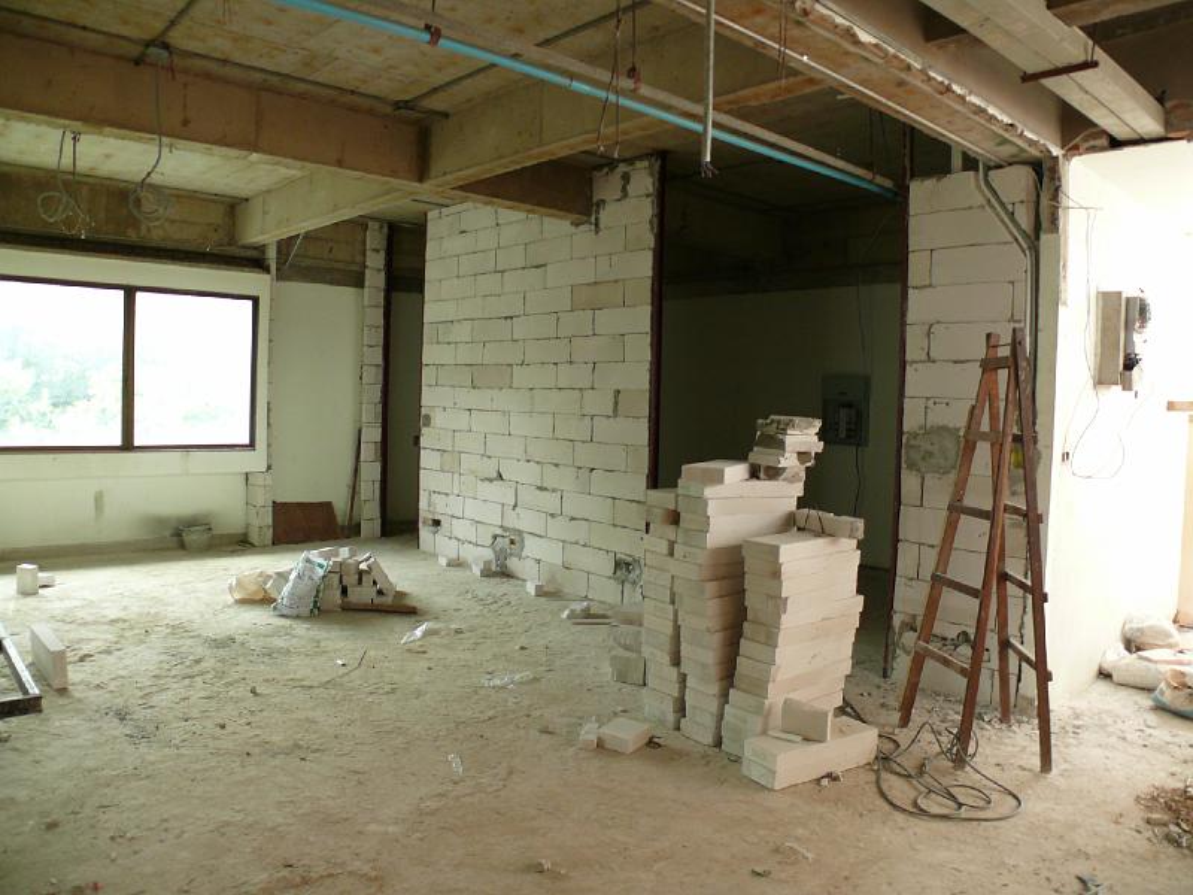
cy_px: 448
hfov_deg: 52.6
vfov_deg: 40.7
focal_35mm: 35
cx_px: 596
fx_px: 1206
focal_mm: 7.4
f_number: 2.8
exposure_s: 1/30
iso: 160
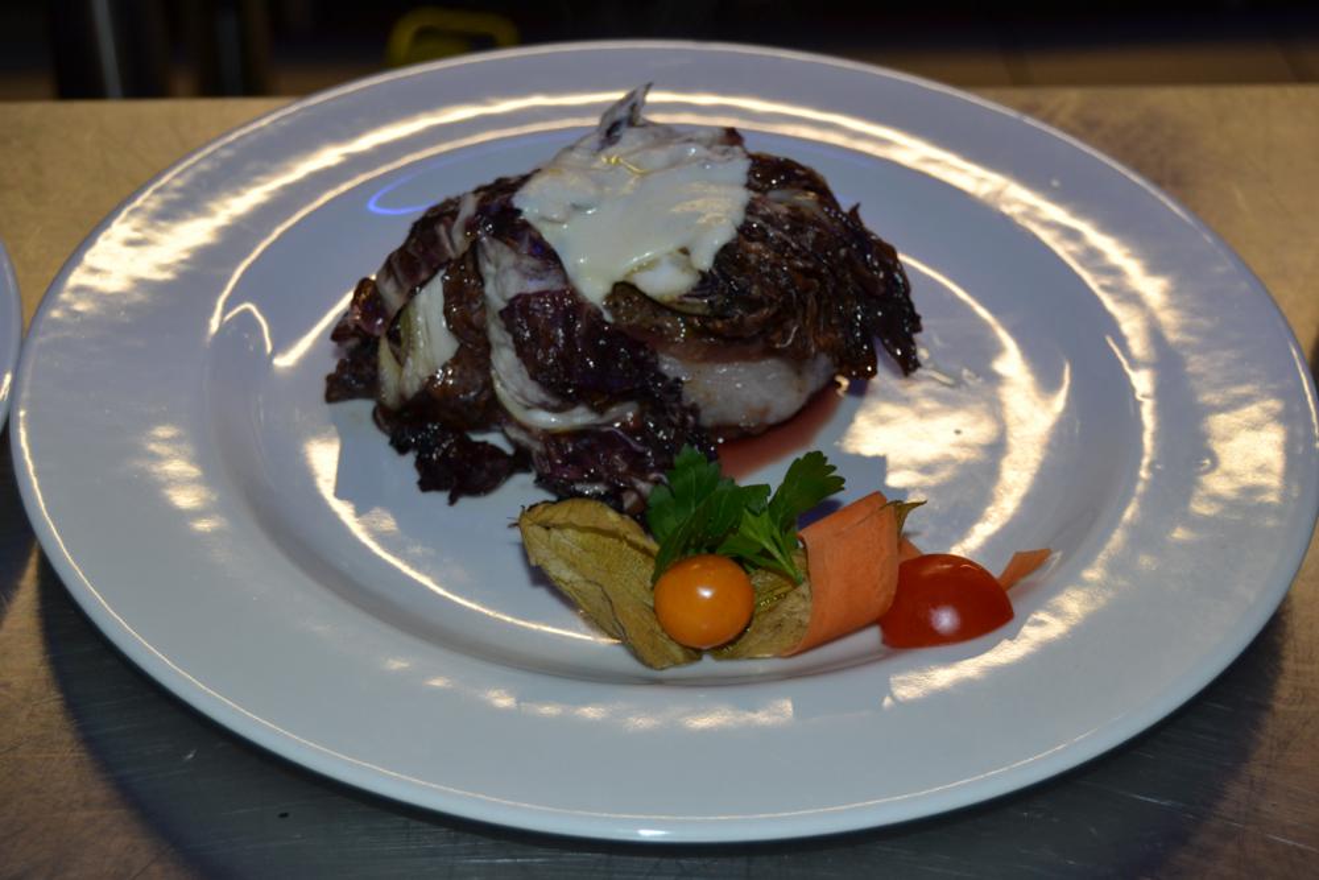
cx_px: 660
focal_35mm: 63
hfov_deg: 31.9
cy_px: 440
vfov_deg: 21.6
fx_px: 2308
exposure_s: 1/60
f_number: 5
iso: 500
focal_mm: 42
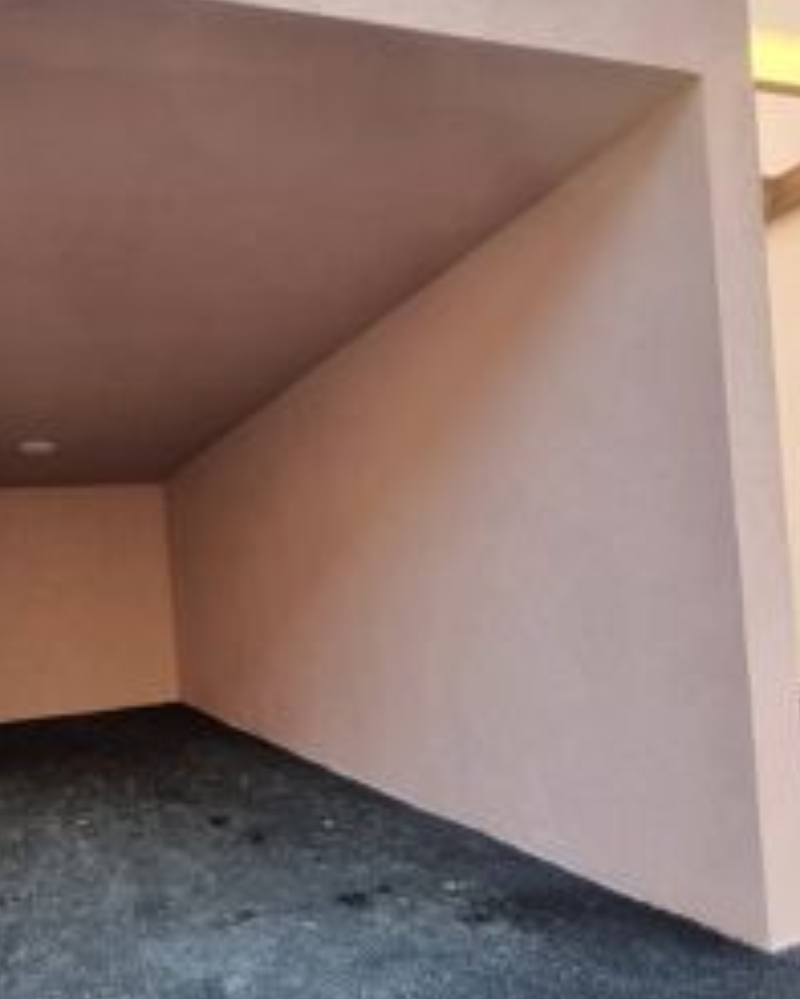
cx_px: 158
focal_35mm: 22
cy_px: 599
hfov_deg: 58.3
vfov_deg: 74.2
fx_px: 651
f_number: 2.2
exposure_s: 1/100
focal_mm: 2.2
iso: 80
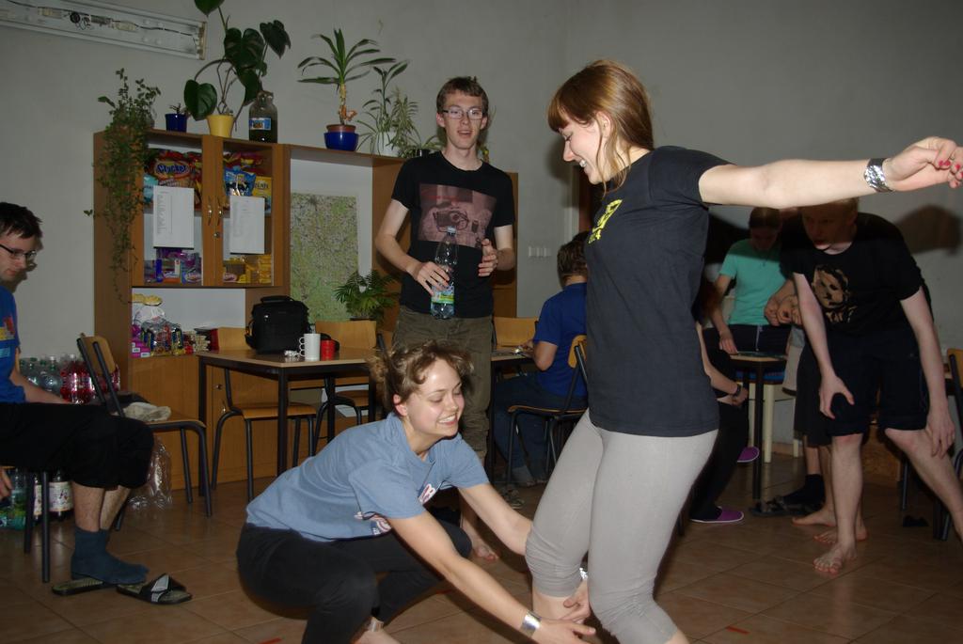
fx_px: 964
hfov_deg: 53.1
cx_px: 482
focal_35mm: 36
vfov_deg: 37.0
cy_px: 322
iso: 200
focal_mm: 24
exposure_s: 1/40
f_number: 4
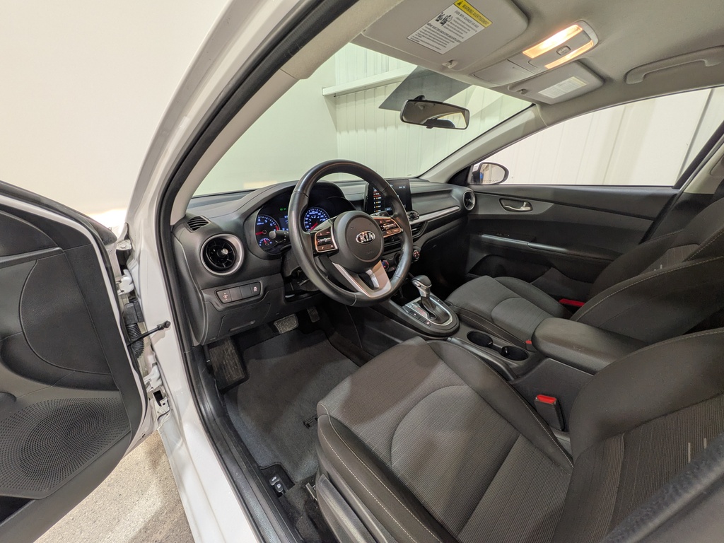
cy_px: 272
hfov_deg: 102.1
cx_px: 362
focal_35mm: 14
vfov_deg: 85.7
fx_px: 293
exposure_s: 1/25
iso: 46
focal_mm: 1.83
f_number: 2.2
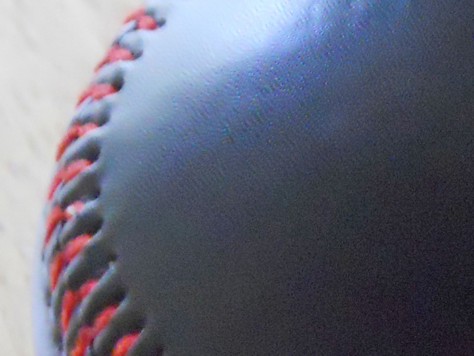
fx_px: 2643
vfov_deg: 7.7
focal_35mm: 193
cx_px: 433
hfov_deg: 10.2
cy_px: 385
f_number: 3.4
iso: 800
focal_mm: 8.3
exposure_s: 1/8
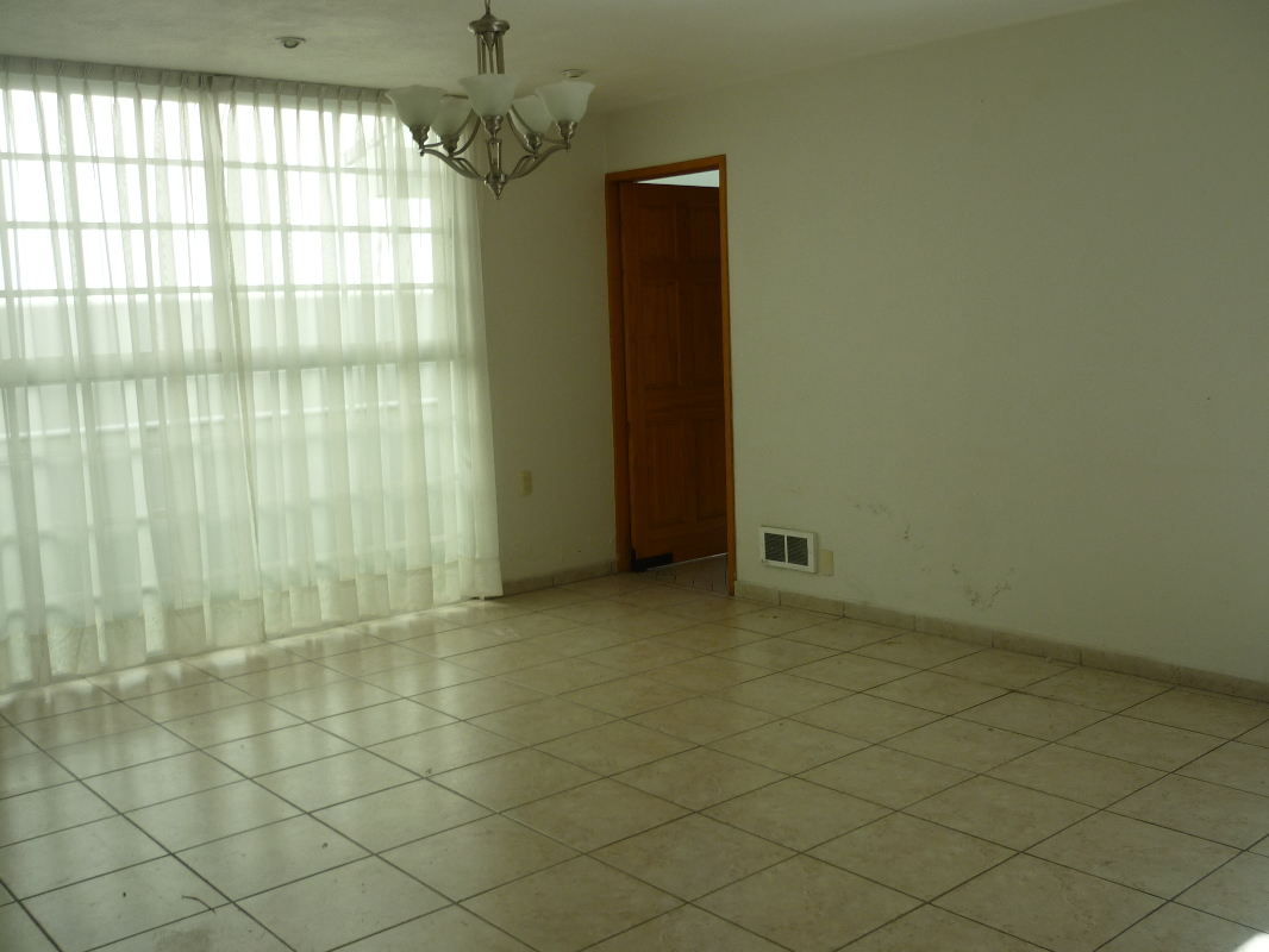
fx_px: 1210
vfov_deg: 43.0
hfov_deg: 55.3
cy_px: 476
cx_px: 634
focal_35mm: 33
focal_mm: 5.5
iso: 80
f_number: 2.8
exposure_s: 1/160
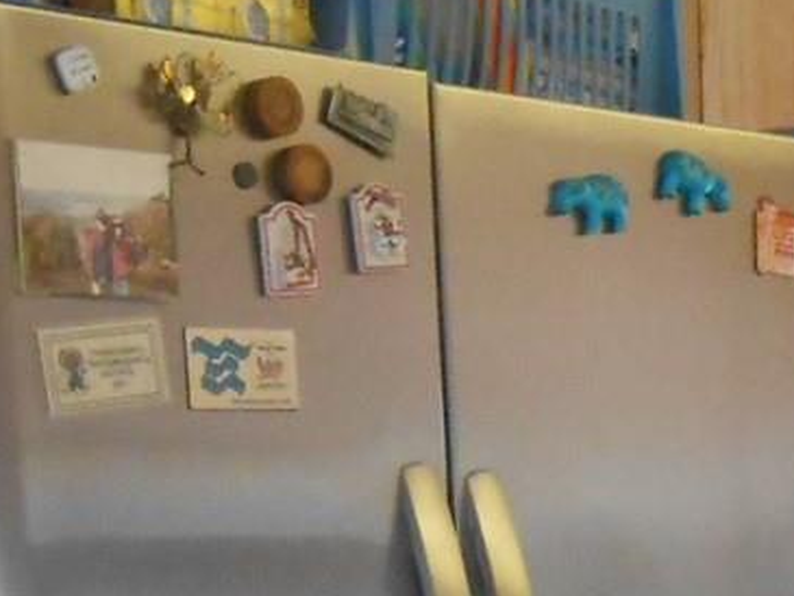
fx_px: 2616
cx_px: 792
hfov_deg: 16.9
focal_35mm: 114
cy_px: 792
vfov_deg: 12.6
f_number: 3.5
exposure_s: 1/50
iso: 800
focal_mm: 4.6
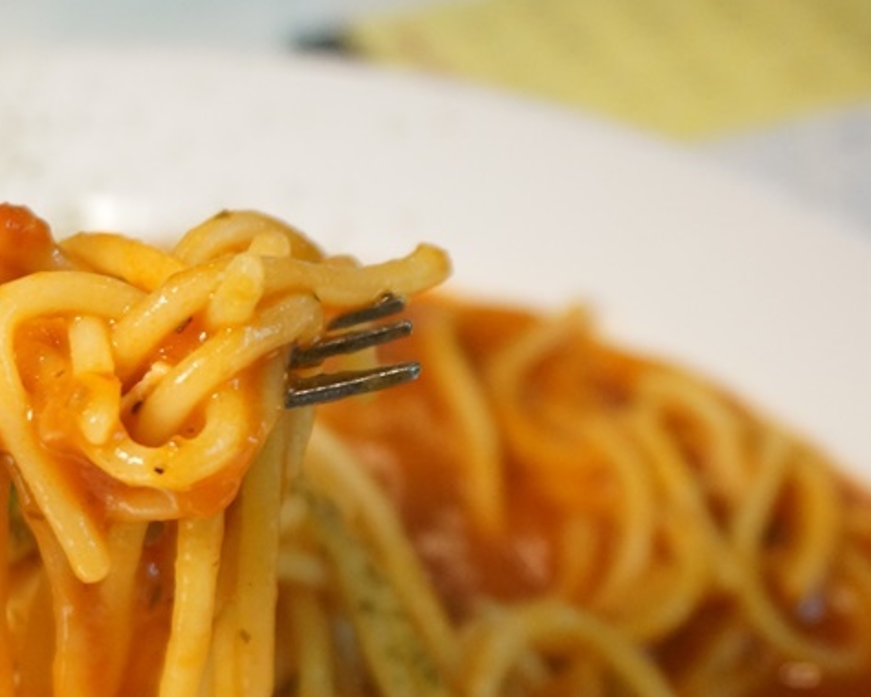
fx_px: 2578
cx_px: 207
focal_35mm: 100
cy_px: 618
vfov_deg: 15.2
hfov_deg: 19.0
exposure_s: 1/60
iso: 1600
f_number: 5
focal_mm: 33
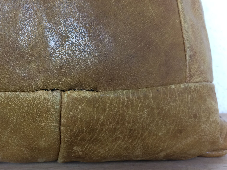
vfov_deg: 32.2
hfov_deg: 40.9
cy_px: 84
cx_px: 58
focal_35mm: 45
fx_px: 295
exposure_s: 1/33
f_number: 2.2
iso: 64
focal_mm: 4.15
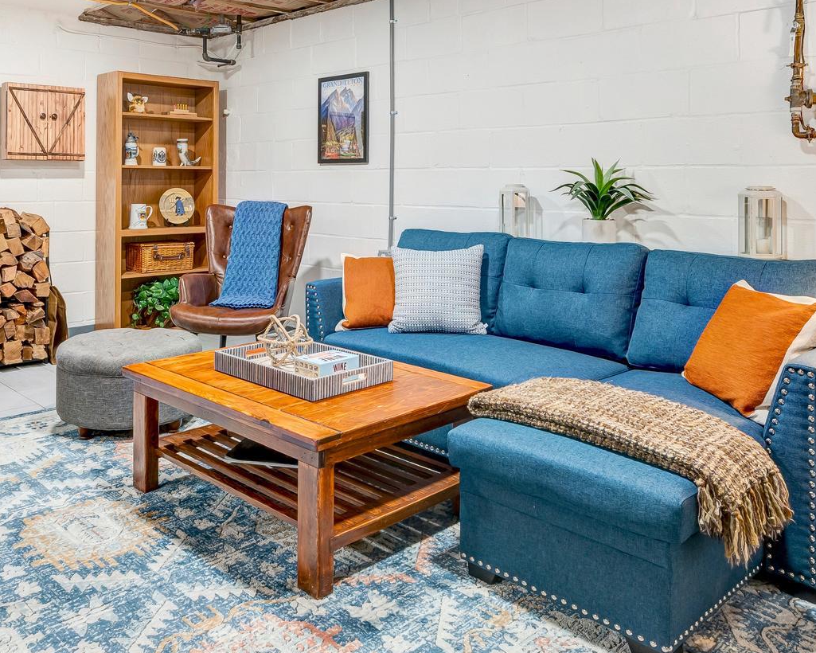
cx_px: 330
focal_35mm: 30
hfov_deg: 58.3
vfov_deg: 46.3
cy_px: 145
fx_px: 725
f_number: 8
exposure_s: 1/3.33
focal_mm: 16
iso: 640
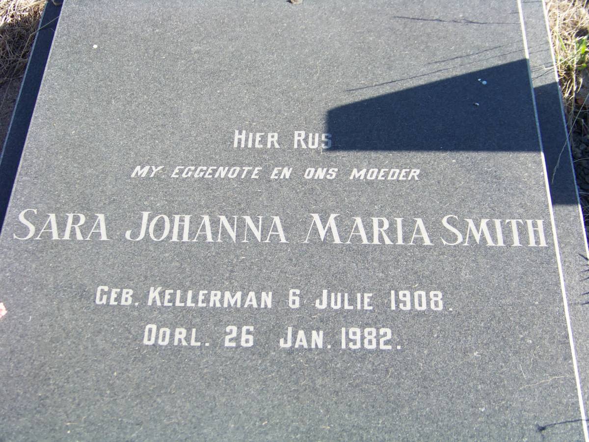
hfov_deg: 31.2
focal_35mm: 62
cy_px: 221
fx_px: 1055
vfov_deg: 23.7
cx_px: 294
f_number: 3.2
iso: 64
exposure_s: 1/320
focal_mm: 10.5
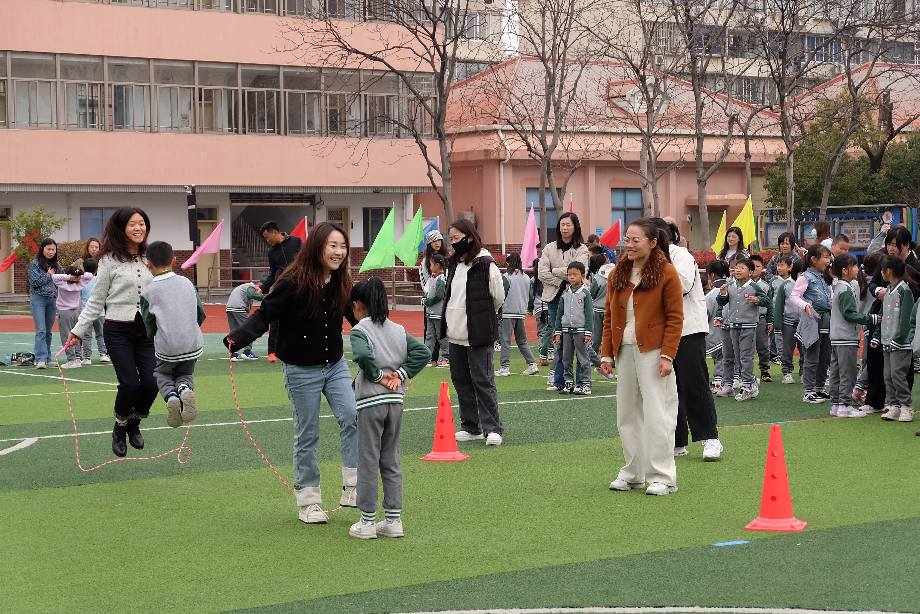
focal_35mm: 75
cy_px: 307
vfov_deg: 18.2
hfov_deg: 27.0
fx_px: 1917
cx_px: 460
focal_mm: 50
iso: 800
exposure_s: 1/1600
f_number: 5.6
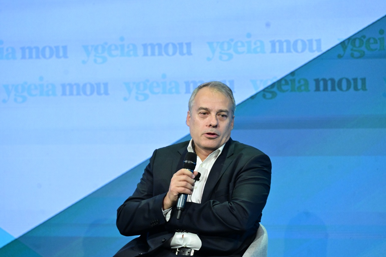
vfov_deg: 6.9
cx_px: 193
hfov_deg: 10.3
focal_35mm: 200
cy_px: 128
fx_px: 2144
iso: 6400
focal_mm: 200
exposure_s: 1/320
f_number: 5.6
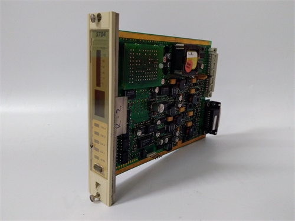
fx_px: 230
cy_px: 110
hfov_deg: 65.3
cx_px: 148
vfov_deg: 51.4
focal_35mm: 27
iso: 384
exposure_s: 1/33
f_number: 2
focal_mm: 3.79
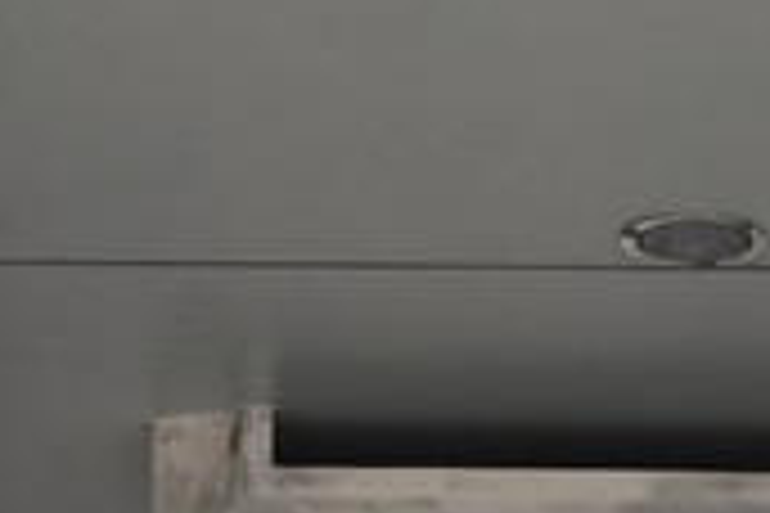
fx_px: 5218
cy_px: 1195
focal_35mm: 244
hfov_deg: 8.4
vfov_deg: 5.5
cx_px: 671
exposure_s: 1/320
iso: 640
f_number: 9
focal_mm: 25.5
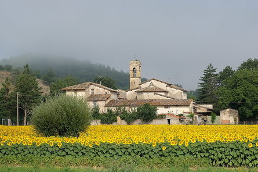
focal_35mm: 112
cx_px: 137
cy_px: 74
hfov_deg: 18.3
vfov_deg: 12.2
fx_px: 802
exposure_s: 1/320
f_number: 9
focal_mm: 55
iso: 200
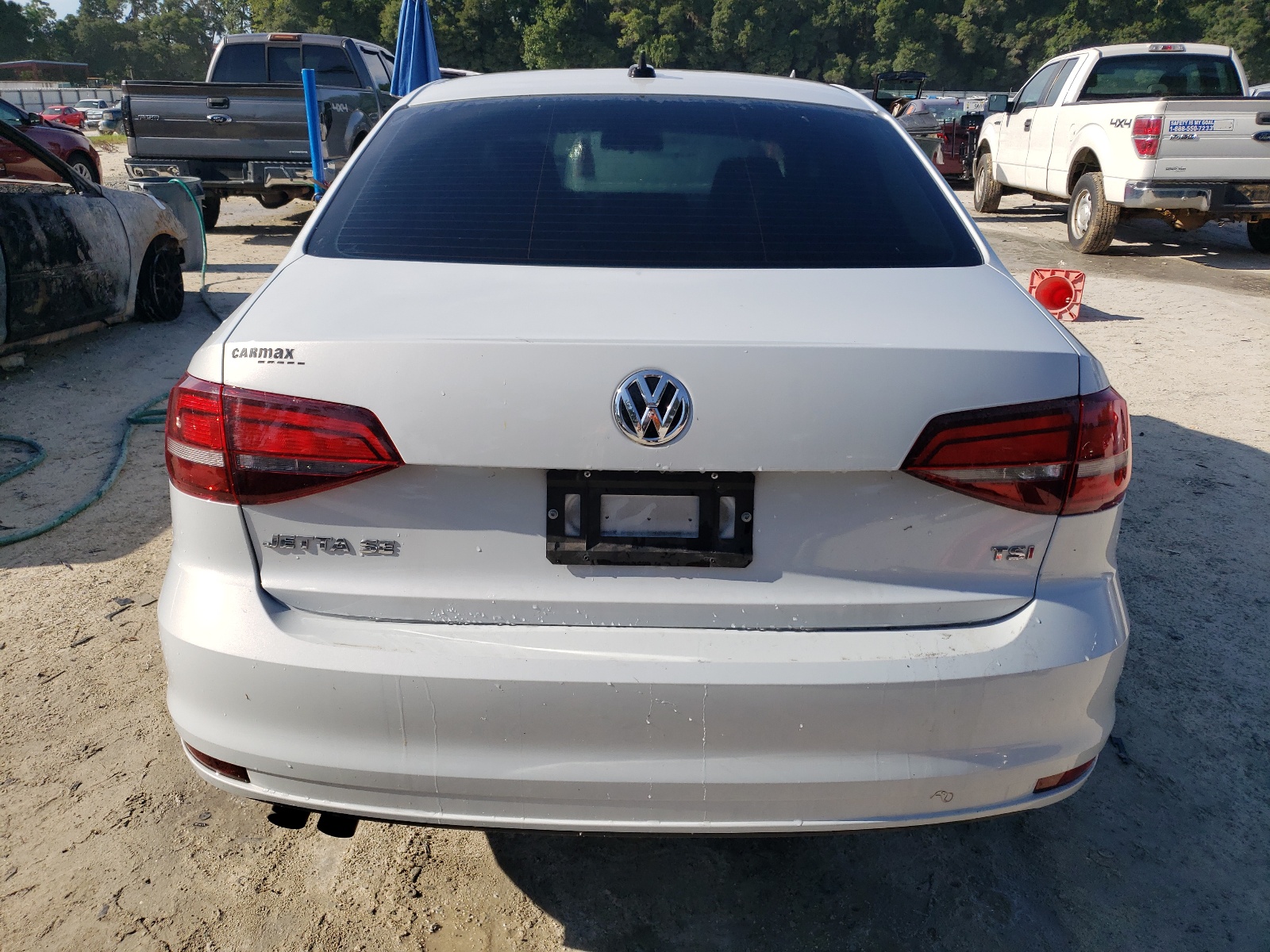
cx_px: 635
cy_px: 476
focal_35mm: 26
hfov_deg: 67.3
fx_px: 954
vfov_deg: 53.1
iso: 50
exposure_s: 1/3333
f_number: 1.5
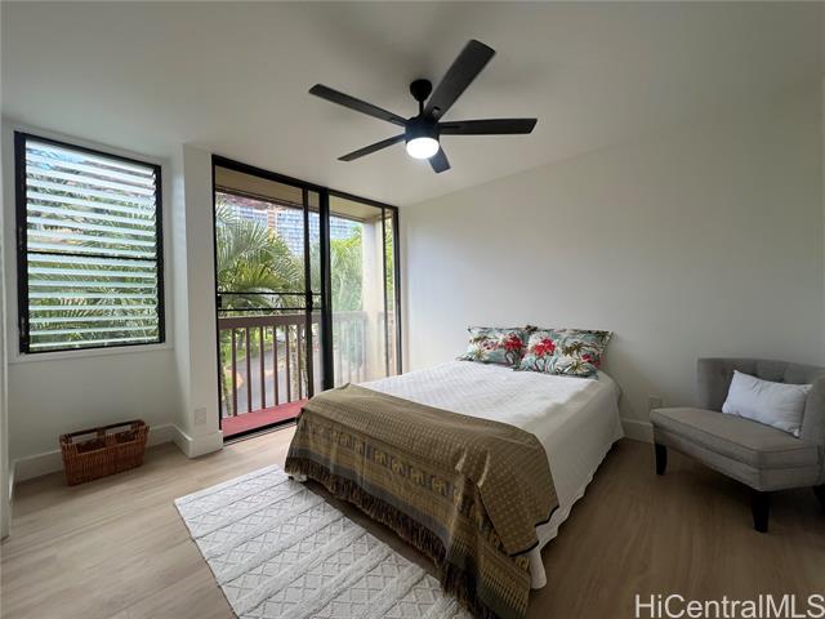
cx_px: 412
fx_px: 310
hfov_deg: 106.2
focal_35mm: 13
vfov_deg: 89.9
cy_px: 310
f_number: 1.8
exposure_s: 1/137
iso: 32
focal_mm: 1.57
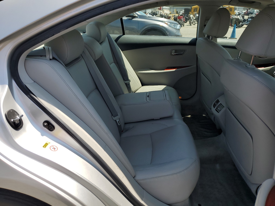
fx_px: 207
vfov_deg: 53.1
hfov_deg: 67.3
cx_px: 138
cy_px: 103
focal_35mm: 26
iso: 50
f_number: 1.5
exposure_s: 1/2000
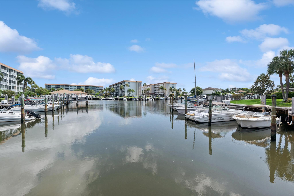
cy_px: 98
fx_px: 114
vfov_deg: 81.1
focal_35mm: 14
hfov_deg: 104.3
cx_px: 147
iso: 100
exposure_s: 1/250
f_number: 11
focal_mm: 14
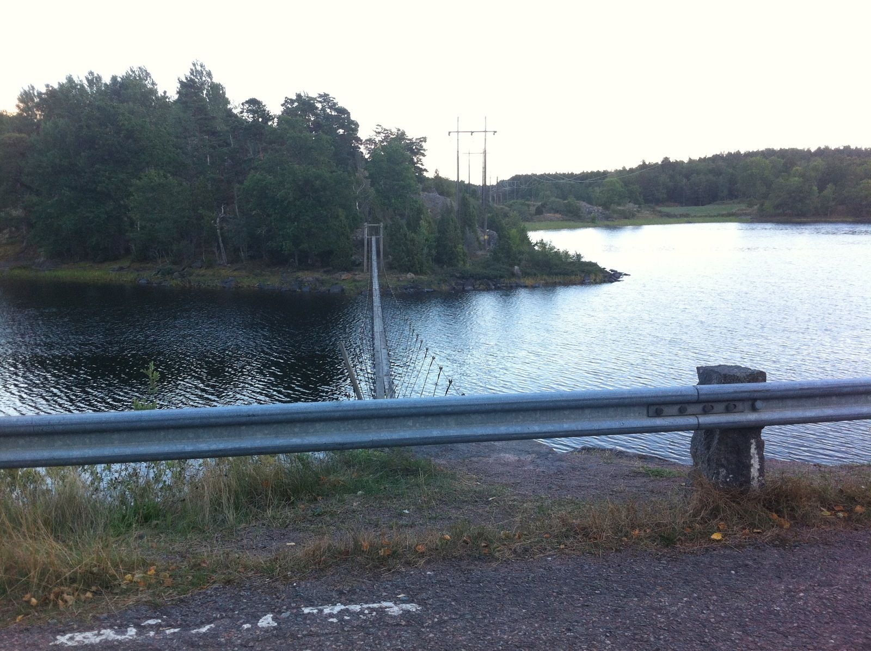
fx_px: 879
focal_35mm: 35
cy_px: 326
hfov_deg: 52.7
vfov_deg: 40.6
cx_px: 436
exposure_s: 1/60
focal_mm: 3.85
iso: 100
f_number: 2.8
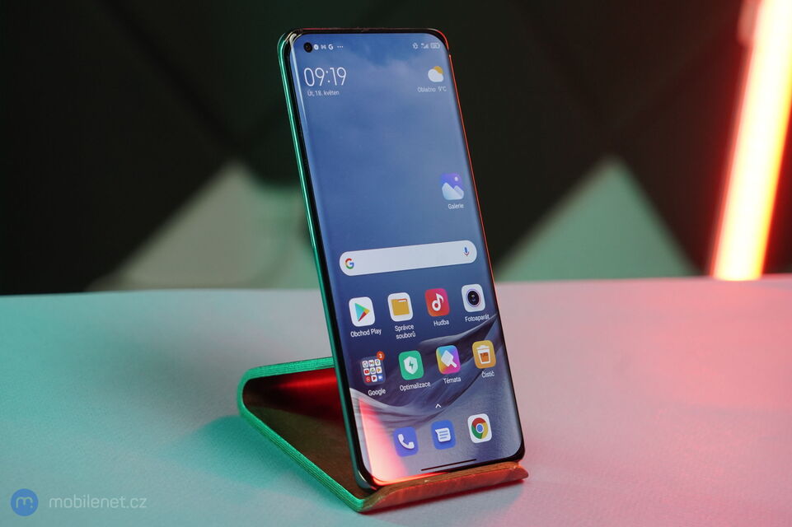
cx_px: 396
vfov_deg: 19.4
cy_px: 264
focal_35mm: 70
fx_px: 1539
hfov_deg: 28.9
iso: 2000
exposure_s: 1/200
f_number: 6.3
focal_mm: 70
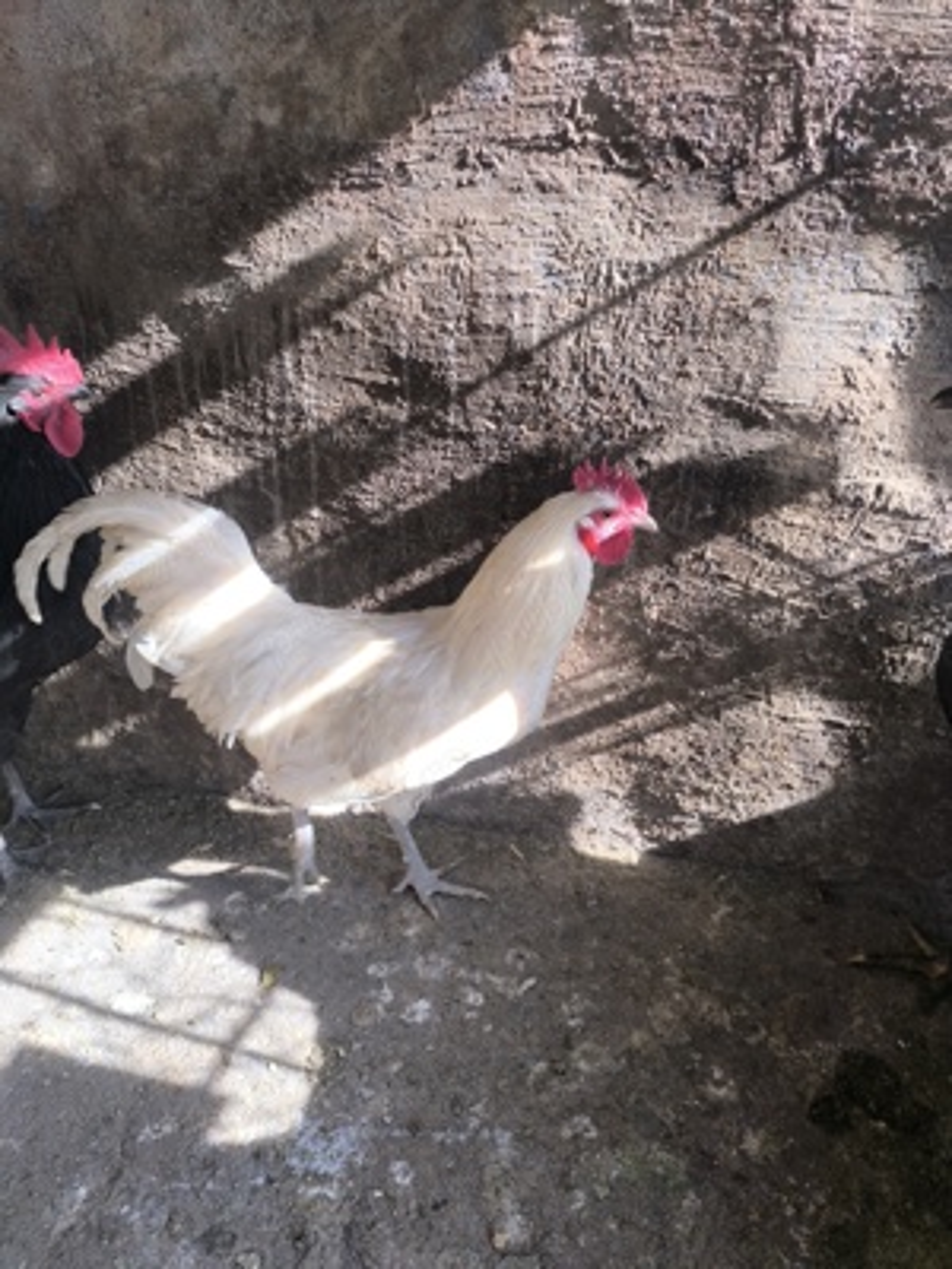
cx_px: 476
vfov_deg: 73.9
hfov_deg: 58.9
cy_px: 634
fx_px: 843
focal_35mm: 23
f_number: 1.65
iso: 50
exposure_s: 1/114
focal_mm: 6.14
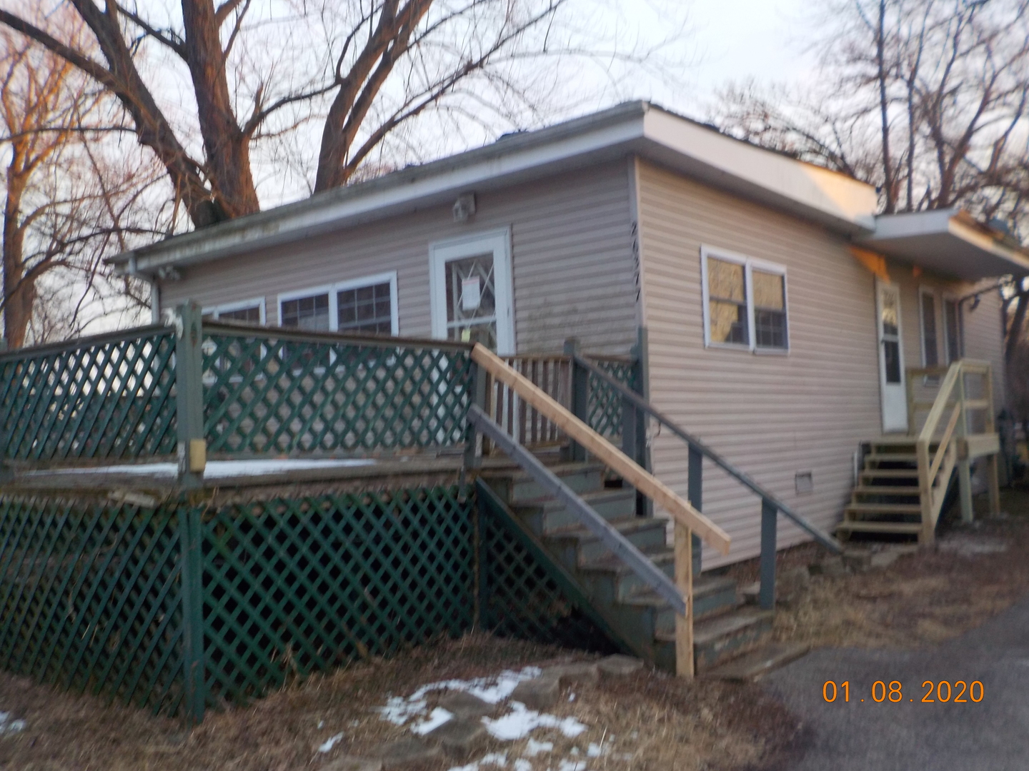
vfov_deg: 46.8
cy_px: 386
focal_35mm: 30
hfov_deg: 60.0
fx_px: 892
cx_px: 514
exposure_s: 1/30
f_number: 3.3
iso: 160
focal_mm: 4.1
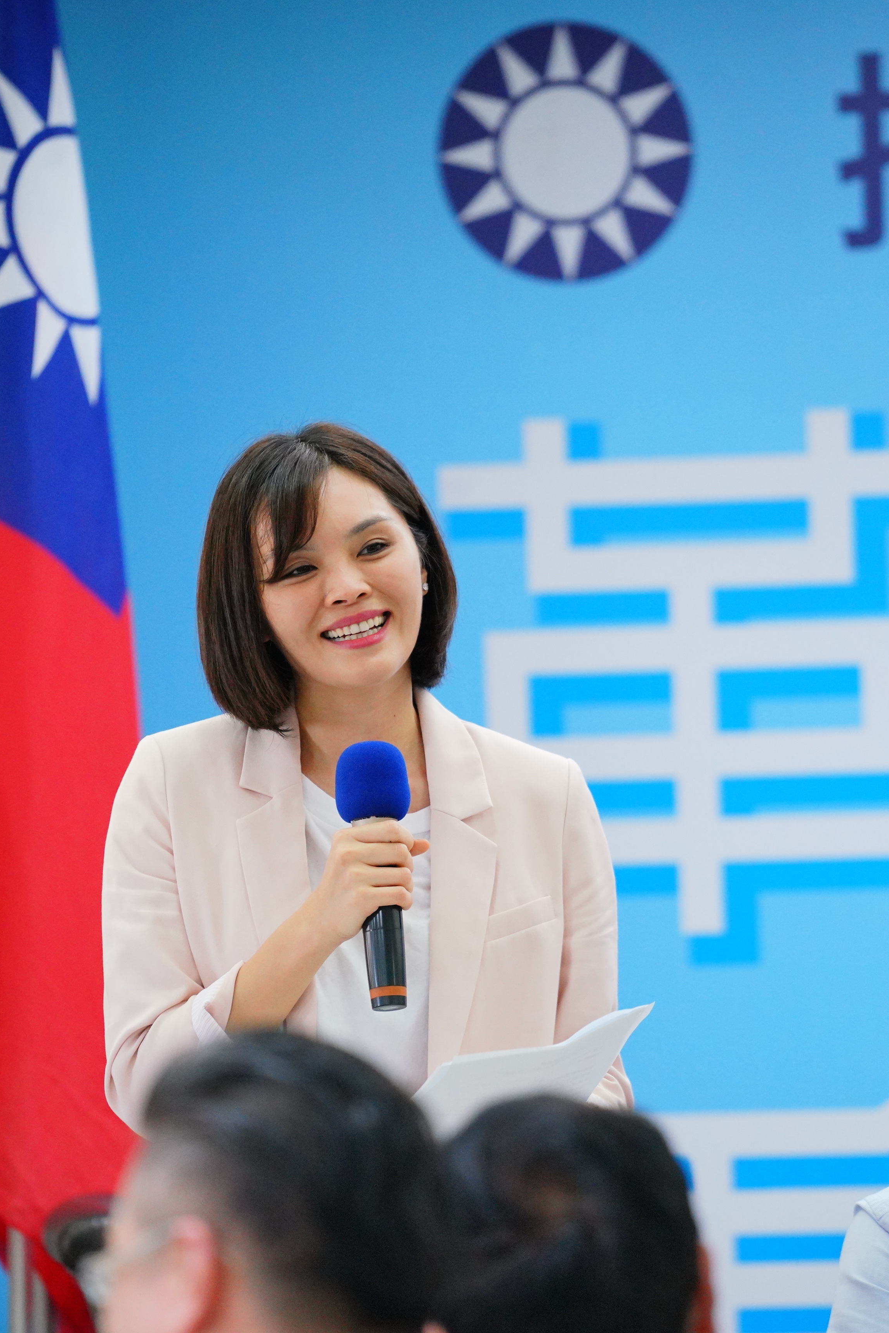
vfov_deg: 6.8
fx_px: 11149
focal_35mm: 301
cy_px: 664
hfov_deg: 4.6
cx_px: 459
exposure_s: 1/250
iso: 3200
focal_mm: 200
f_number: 4
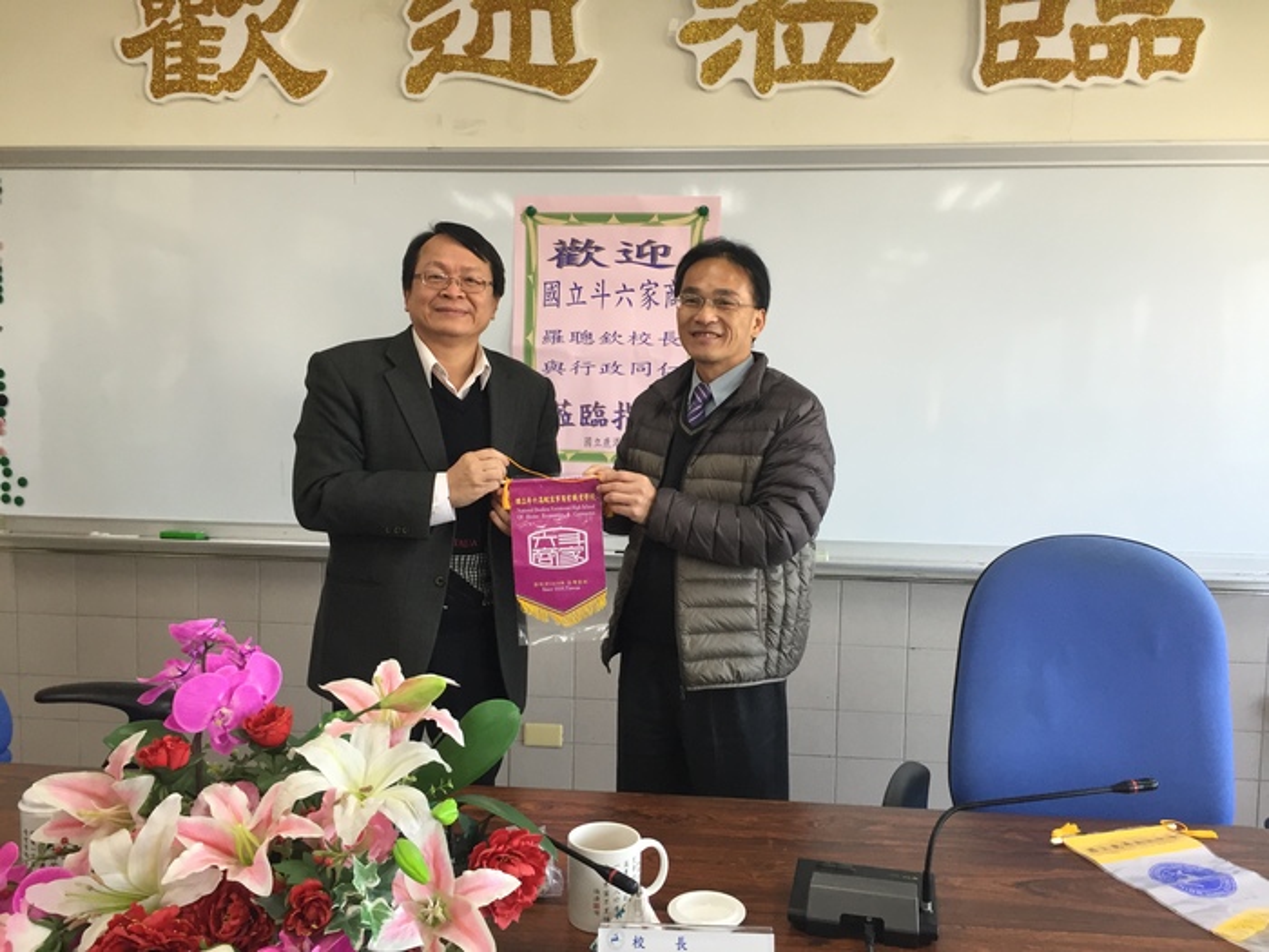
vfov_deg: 48.2
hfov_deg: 61.7
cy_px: 476
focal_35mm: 29
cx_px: 634
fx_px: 1063
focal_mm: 4.15
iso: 32
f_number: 2.2
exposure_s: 1/30
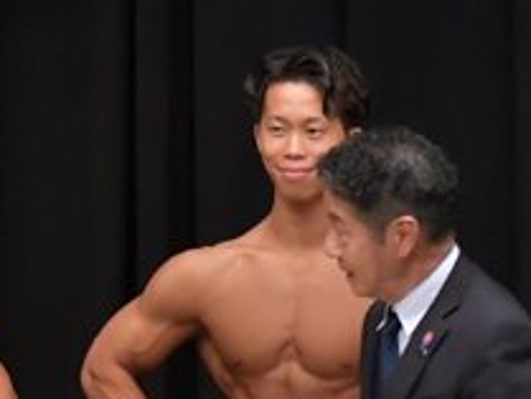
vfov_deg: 1.9
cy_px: 607
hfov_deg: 2.5
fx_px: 12310
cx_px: 311
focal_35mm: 802
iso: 6400
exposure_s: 1/400
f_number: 5.6
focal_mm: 150
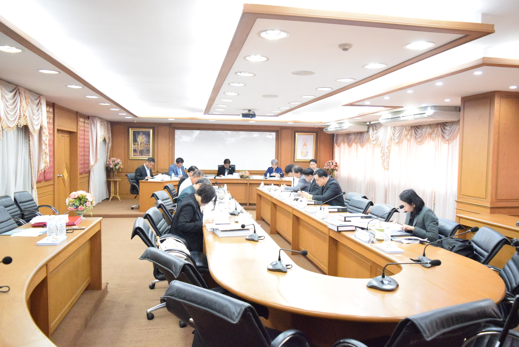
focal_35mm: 27
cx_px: 260
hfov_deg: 67.4
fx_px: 389
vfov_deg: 48.0
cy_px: 174
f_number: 3.5
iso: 12800
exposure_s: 1/400
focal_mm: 18
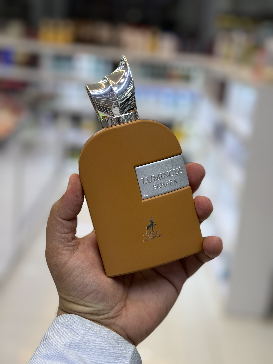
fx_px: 505
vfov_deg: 39.7
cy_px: 182
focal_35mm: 48
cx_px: 136
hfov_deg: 30.3
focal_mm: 6.76
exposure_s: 1/415
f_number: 1.78
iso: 80
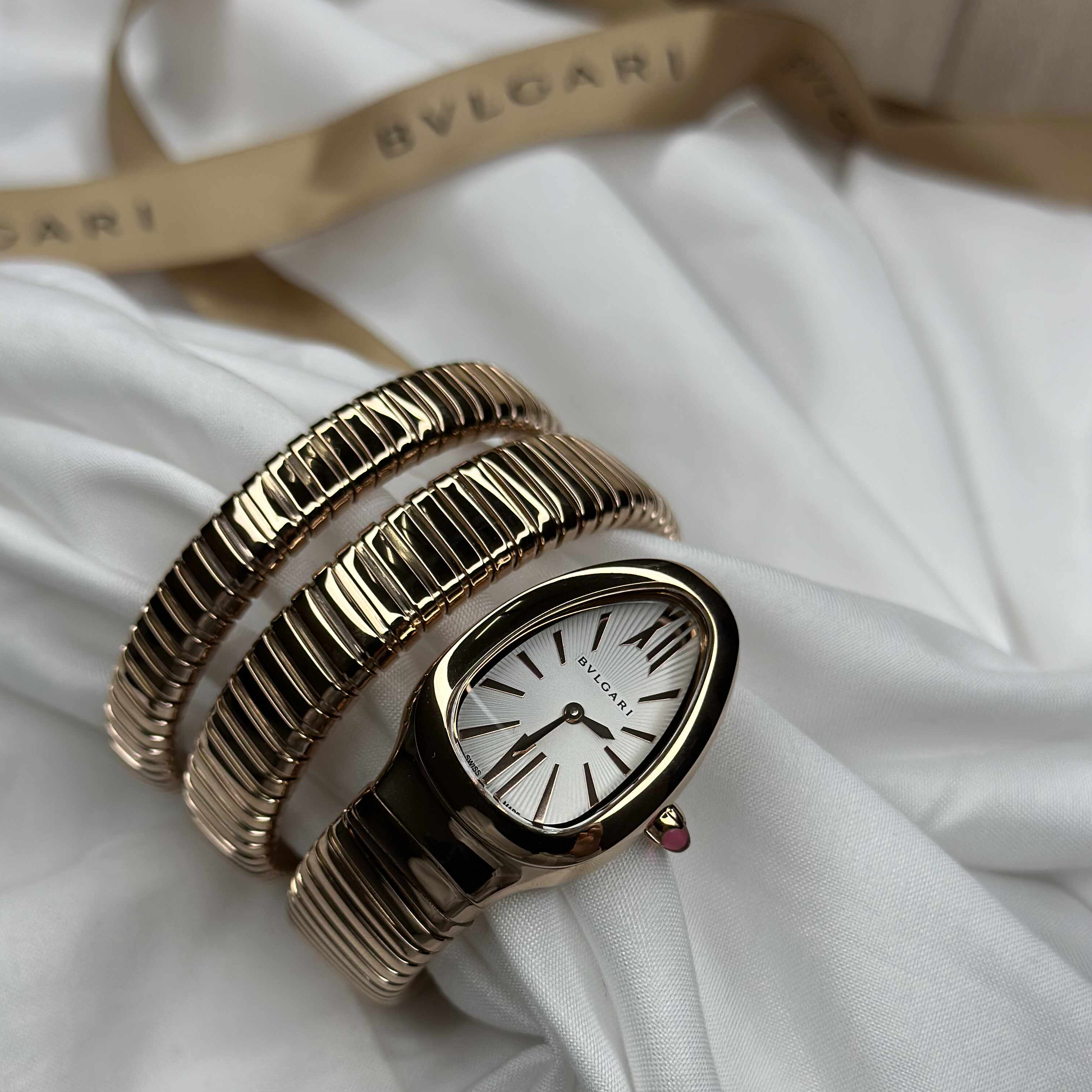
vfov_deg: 29.9
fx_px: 2034
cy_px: 712
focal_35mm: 57
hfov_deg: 30.0
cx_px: 543
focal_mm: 6.86
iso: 80
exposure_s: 1/1000
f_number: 1.78
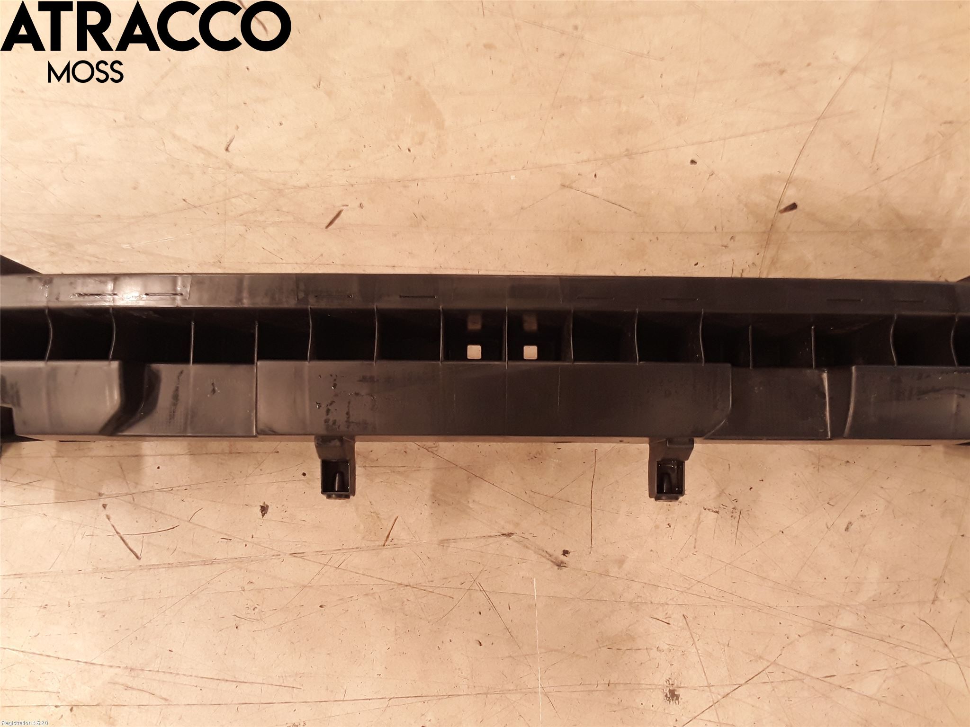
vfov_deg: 49.7
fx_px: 785
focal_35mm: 28
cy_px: 364
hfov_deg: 63.4
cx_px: 485
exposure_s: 1/20
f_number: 1.9
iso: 100
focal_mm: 2.91
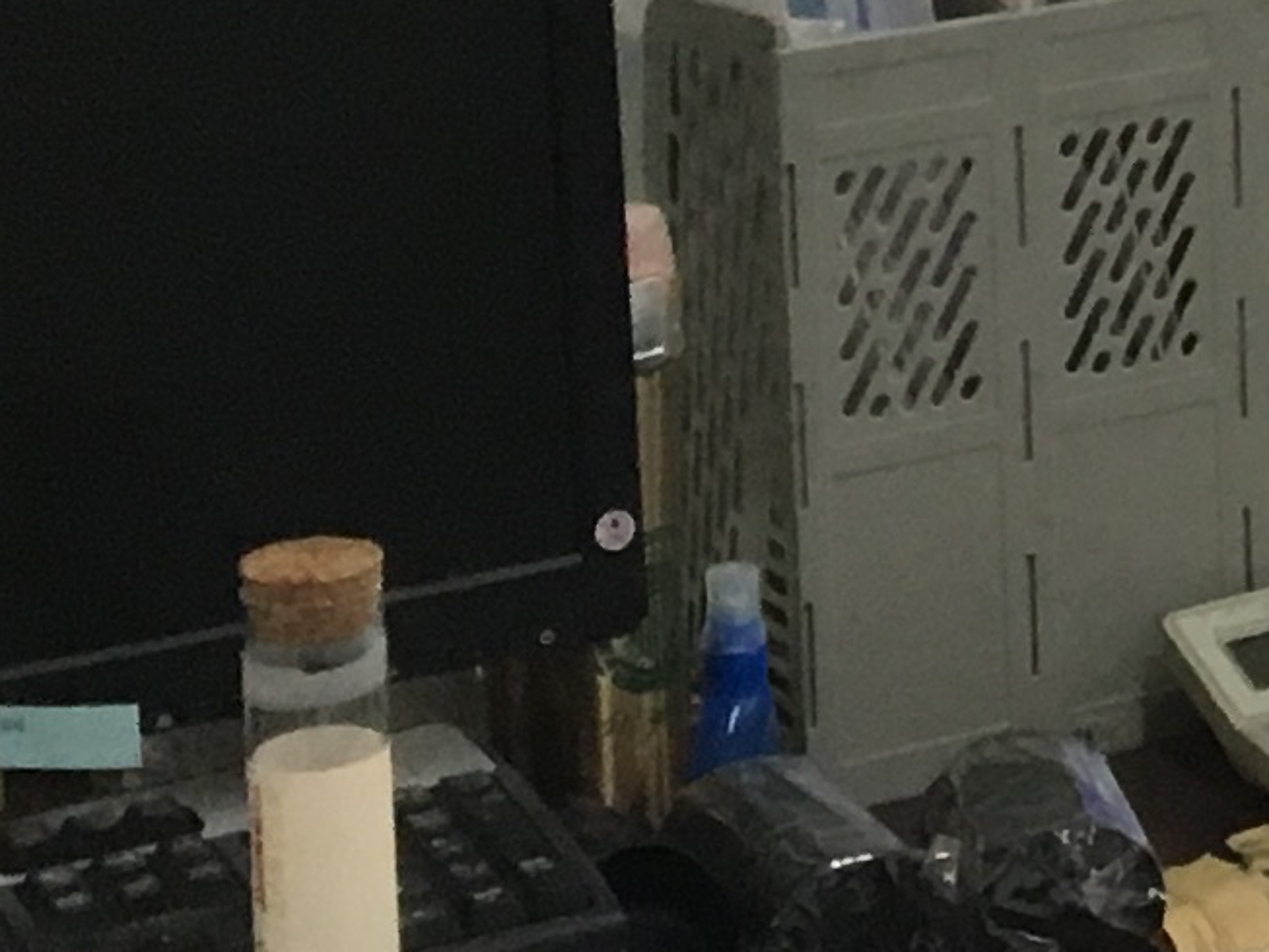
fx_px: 6563
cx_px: 2297
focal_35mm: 179
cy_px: -711
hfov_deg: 10.4
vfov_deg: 8.0
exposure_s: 1/33
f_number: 2.2
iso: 50
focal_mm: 4.15
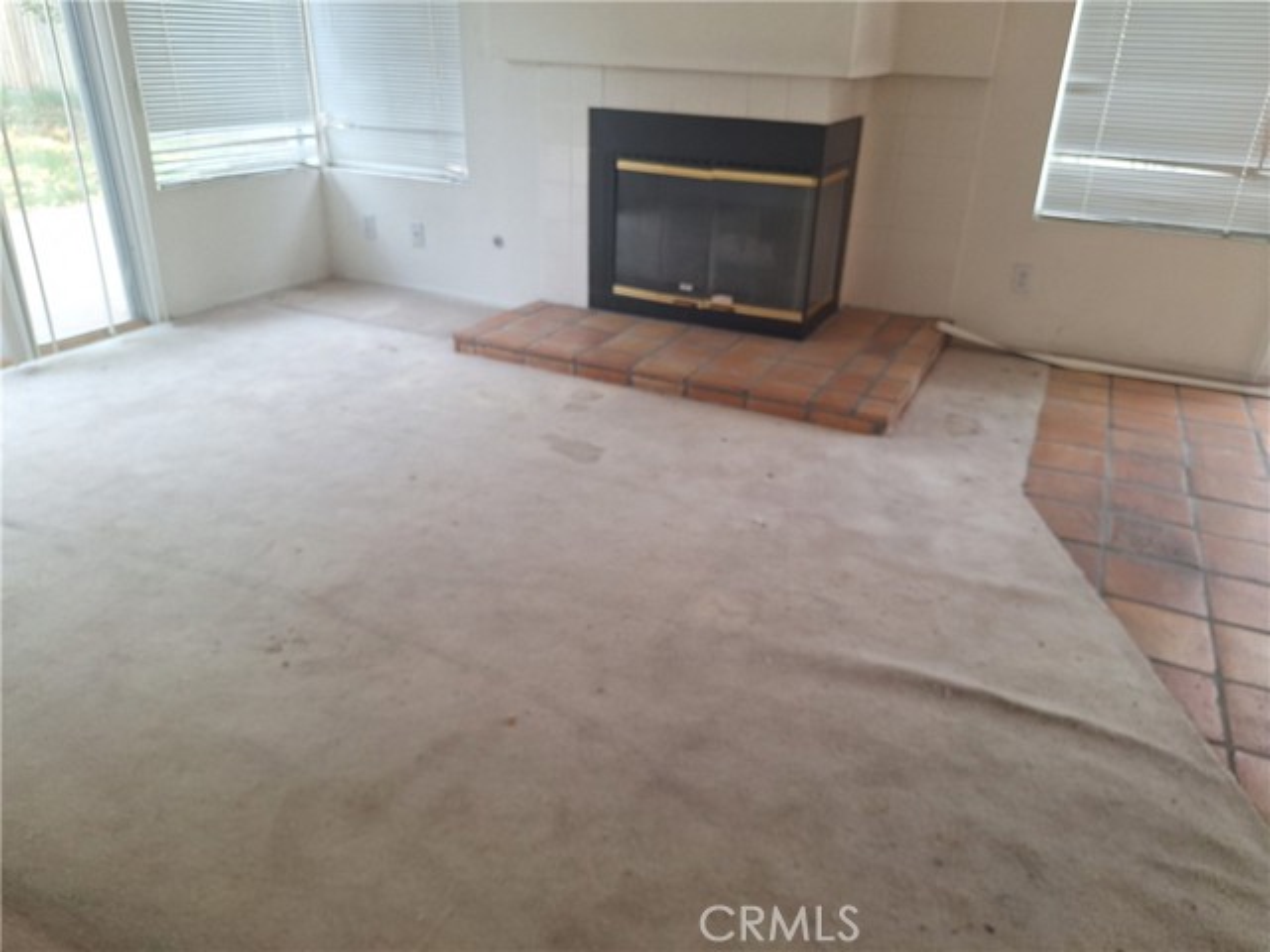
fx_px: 844
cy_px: 476
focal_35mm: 23
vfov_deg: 58.9
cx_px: 635
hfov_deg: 73.9
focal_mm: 5.54
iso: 64
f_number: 1.8
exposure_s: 1/60
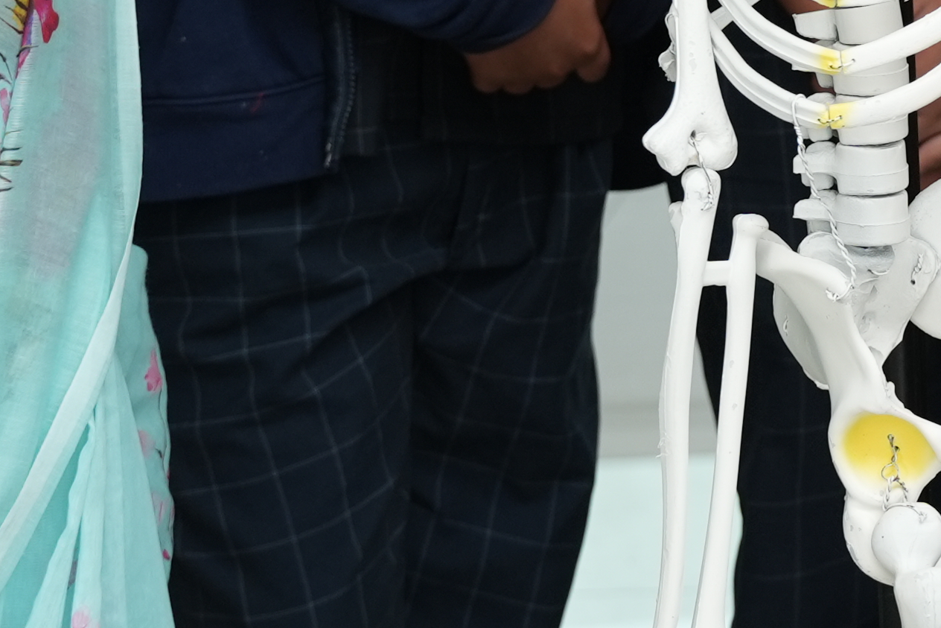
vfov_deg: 6.8
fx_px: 5173
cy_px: -393
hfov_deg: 10.0
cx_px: 1474
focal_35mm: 198
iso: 400
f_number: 3.5
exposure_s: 1/100
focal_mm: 35.7
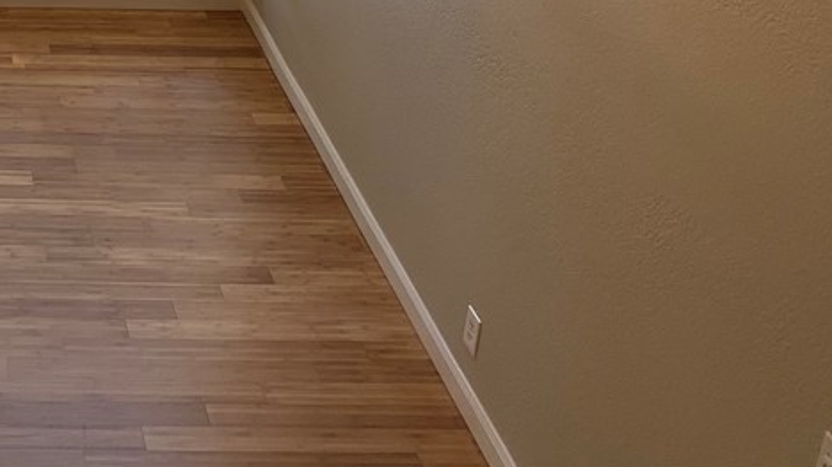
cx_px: -60
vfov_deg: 17.8
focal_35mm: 62
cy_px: -188
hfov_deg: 30.6
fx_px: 1367
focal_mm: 4.25
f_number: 1.8
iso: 100
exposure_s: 1/60
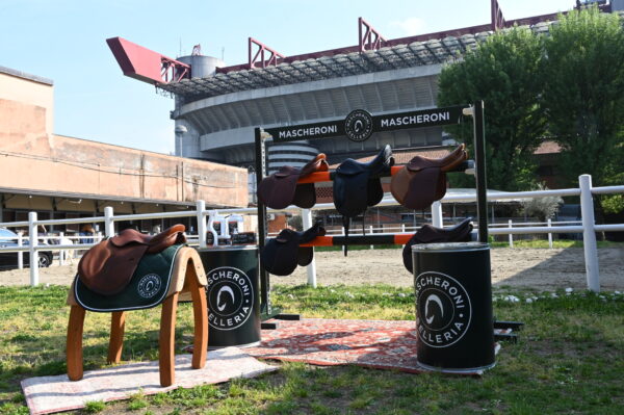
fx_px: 572
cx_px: 312
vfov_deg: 39.9
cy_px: 208
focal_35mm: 33
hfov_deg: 57.3
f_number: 22
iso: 640
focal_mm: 33
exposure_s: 1/100
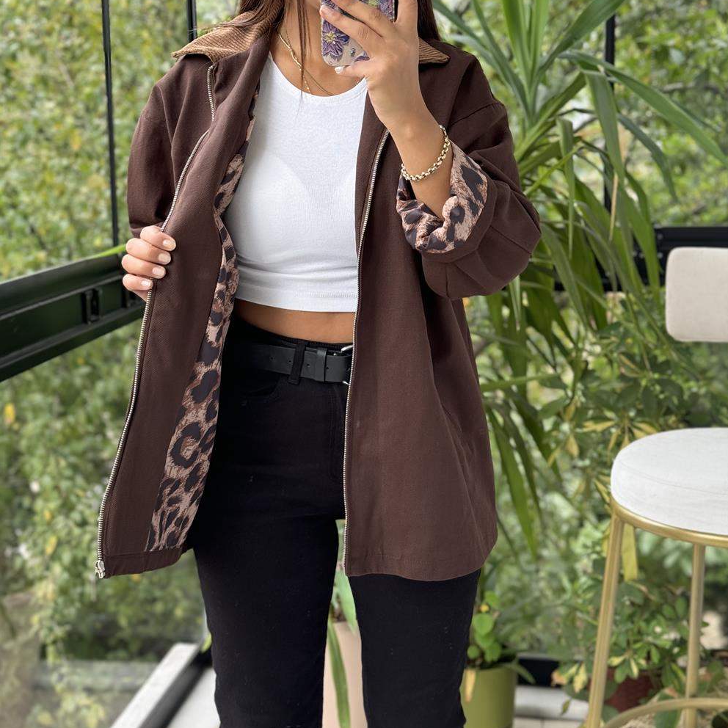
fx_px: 1356
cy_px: 258
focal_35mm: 57
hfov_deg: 30.0
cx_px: 366
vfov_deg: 29.9
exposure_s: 1/105
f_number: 1.78
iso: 100
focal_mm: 6.76
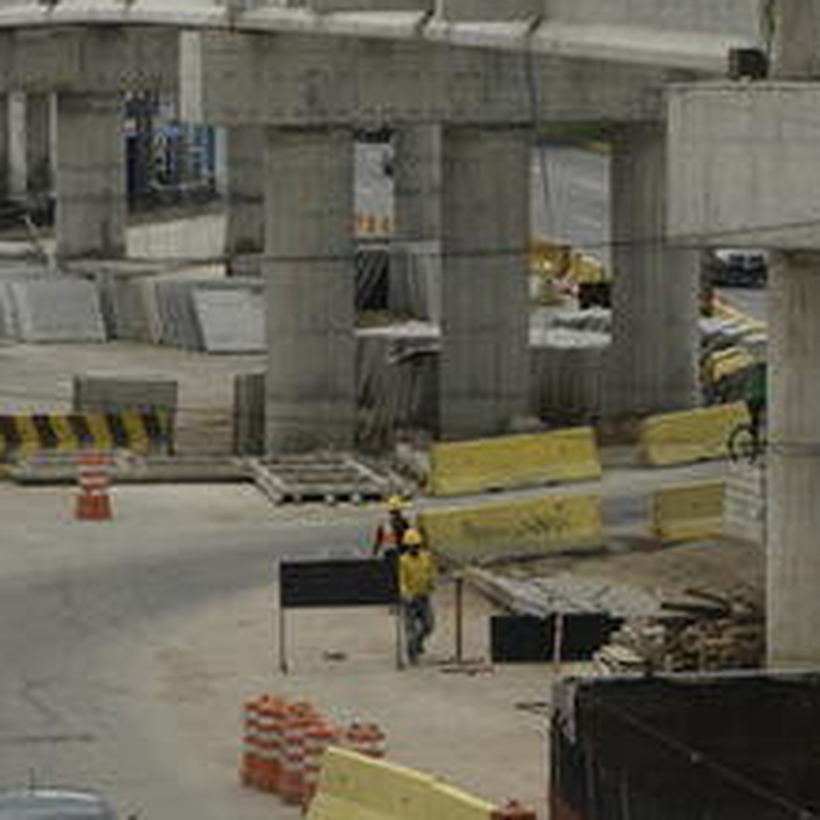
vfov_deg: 6.9
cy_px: 308
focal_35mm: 253
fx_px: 6781
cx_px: 336
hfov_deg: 6.9
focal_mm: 86
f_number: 8
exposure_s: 1/200
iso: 160
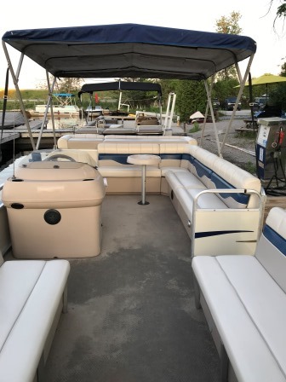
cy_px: 191
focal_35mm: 28
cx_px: 143
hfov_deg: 49.7
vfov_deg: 63.4
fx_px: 308
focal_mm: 3.99
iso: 20
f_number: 1.8
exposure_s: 1/60
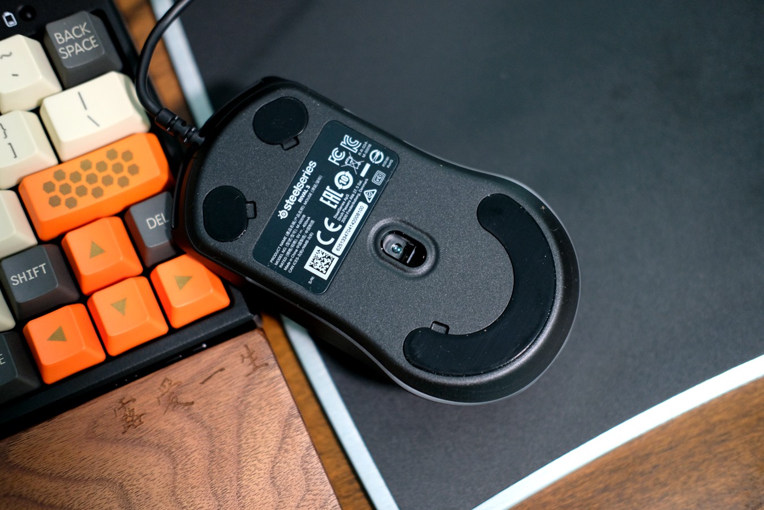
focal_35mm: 53
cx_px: 382
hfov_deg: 37.5
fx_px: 1125
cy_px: 255
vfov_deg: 25.5
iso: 1250
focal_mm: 35
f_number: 2
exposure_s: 1/60
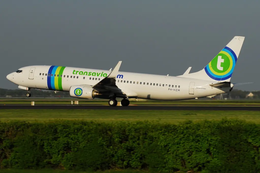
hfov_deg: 13.7
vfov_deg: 9.2
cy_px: 86
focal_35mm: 150
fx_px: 1083
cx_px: 130
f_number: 8
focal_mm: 100
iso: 100
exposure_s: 1/400
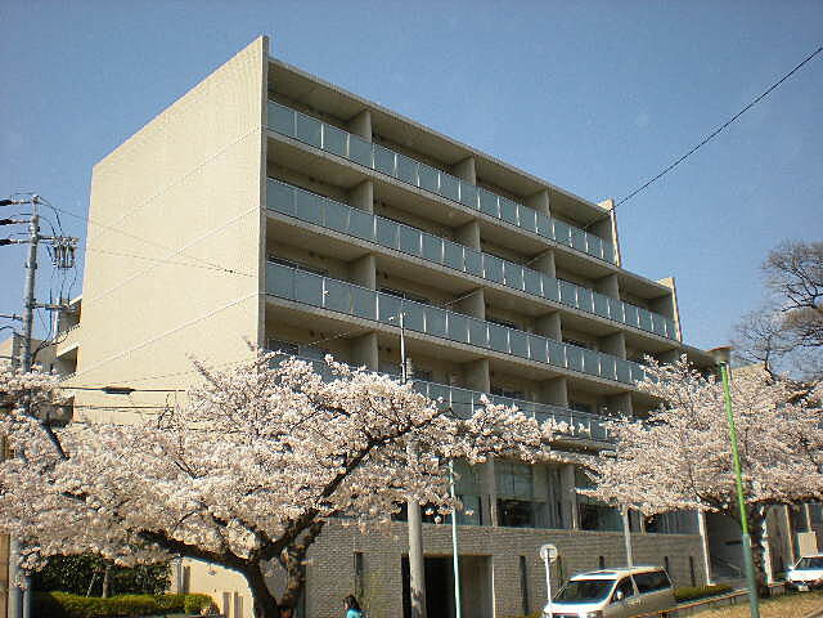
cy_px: 309
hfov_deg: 49.0
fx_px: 903
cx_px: 412
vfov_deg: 37.7
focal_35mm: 38
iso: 89
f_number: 4.6
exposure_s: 1/634
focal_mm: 6.3
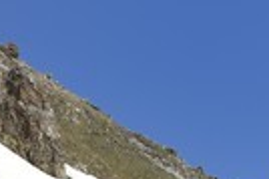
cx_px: 36
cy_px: 280
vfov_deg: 2.2
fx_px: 4687
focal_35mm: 628
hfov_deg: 3.3
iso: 200
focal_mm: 200
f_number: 13
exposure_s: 1/320
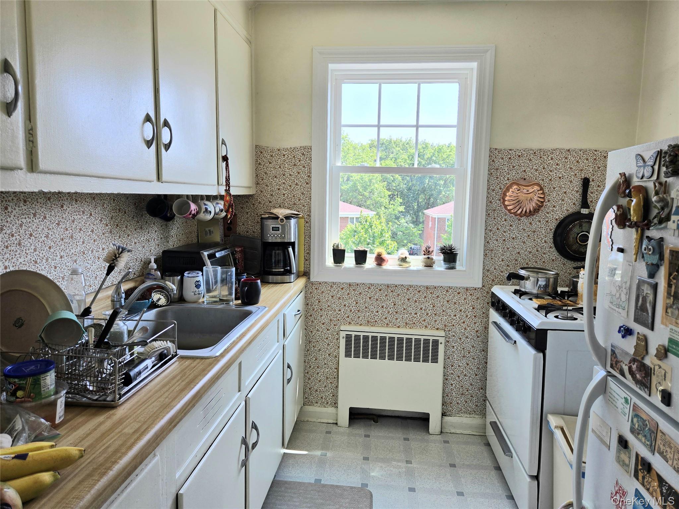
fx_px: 451
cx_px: 340
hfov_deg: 73.9
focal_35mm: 23
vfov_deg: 58.9
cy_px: 254
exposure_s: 1/263
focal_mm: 5.4
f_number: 1.8
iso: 25
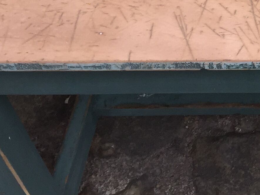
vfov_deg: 12.9
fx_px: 803
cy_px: -117
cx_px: 390
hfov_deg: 16.7
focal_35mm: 107
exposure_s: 1/363
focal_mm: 4.15
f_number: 2.2
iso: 32
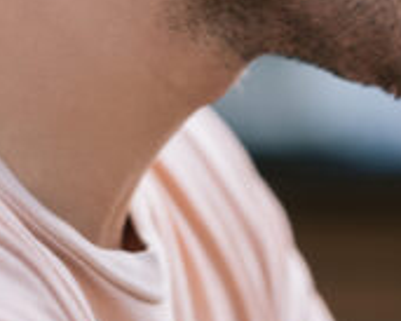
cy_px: -110
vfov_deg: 2.5
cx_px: 434
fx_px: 7256
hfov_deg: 3.2
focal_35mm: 611
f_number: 2.8
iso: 400
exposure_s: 1/800
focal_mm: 165
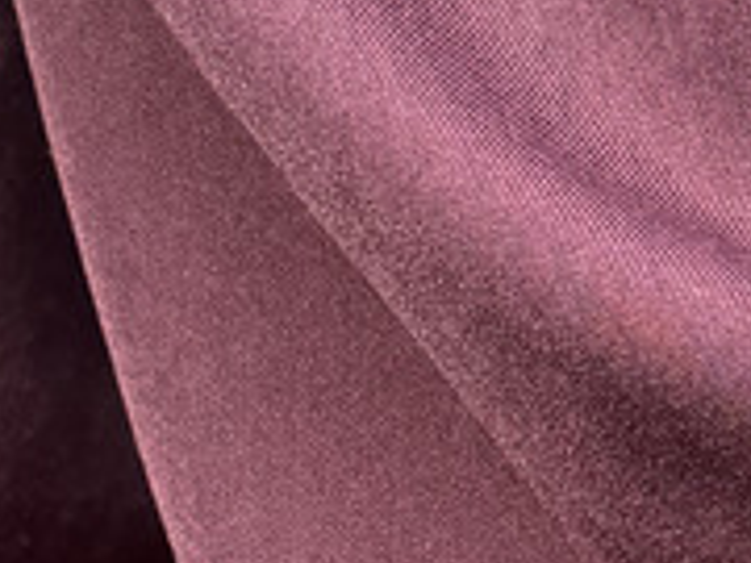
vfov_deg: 7.4
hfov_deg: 10.3
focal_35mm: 190
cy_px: 1289
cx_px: 866
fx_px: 4122
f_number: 1.78
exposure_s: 1/322
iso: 80
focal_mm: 6.76
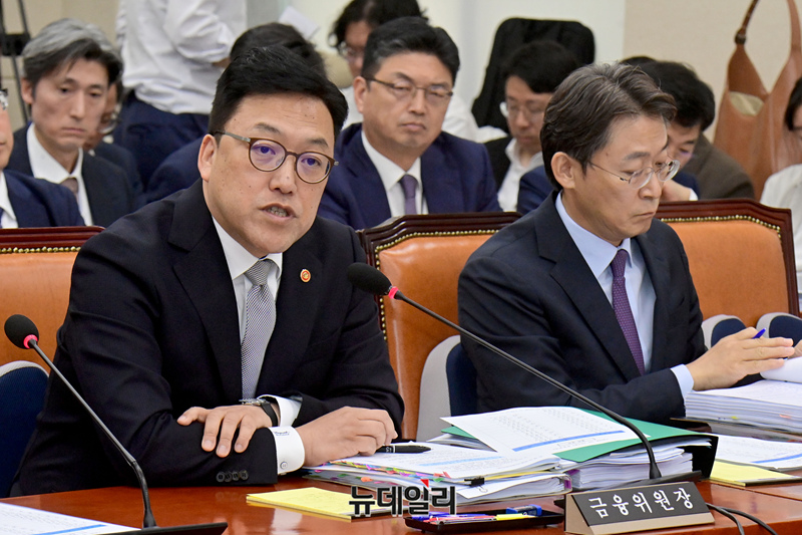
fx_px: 3563
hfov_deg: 12.8
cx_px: 401
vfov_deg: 8.6
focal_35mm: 160
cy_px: 268
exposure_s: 1/250
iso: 6400
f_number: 10
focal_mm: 160
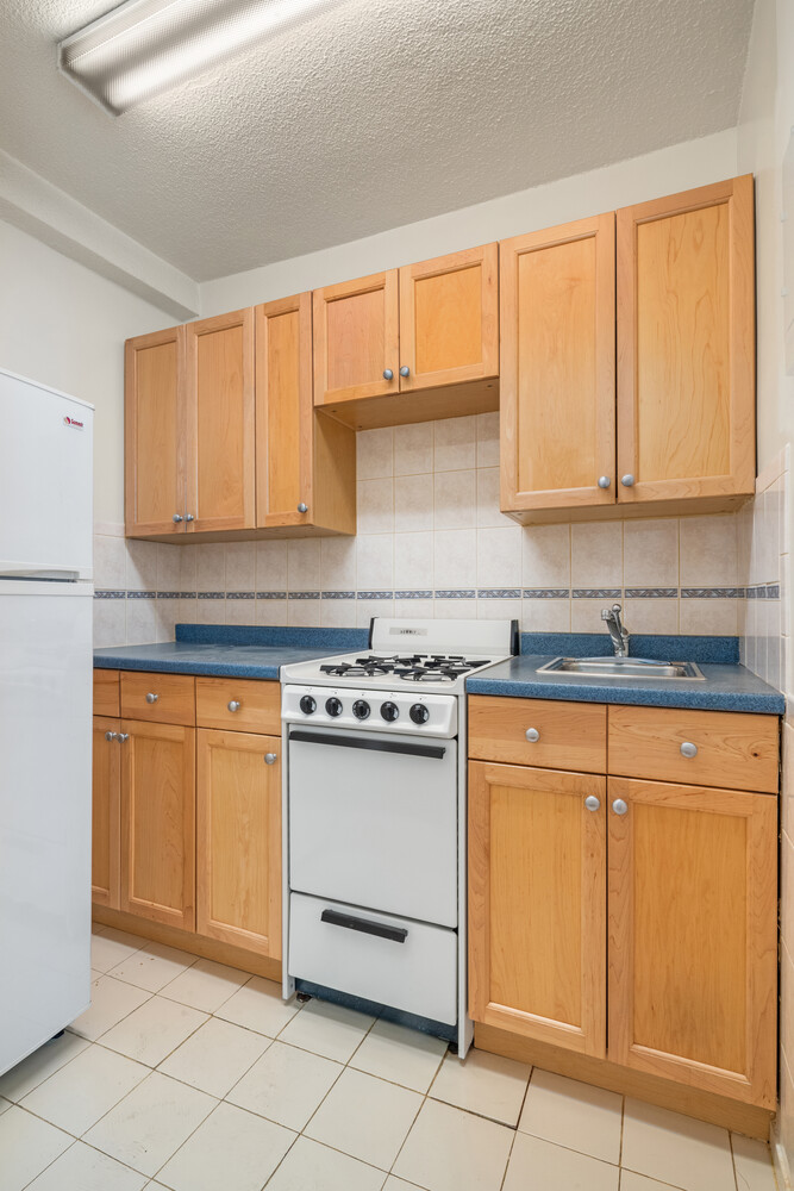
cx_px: 397
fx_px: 562
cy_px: 596
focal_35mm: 17
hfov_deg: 70.5
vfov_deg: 93.3
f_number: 18
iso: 800
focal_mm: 17
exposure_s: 1/10
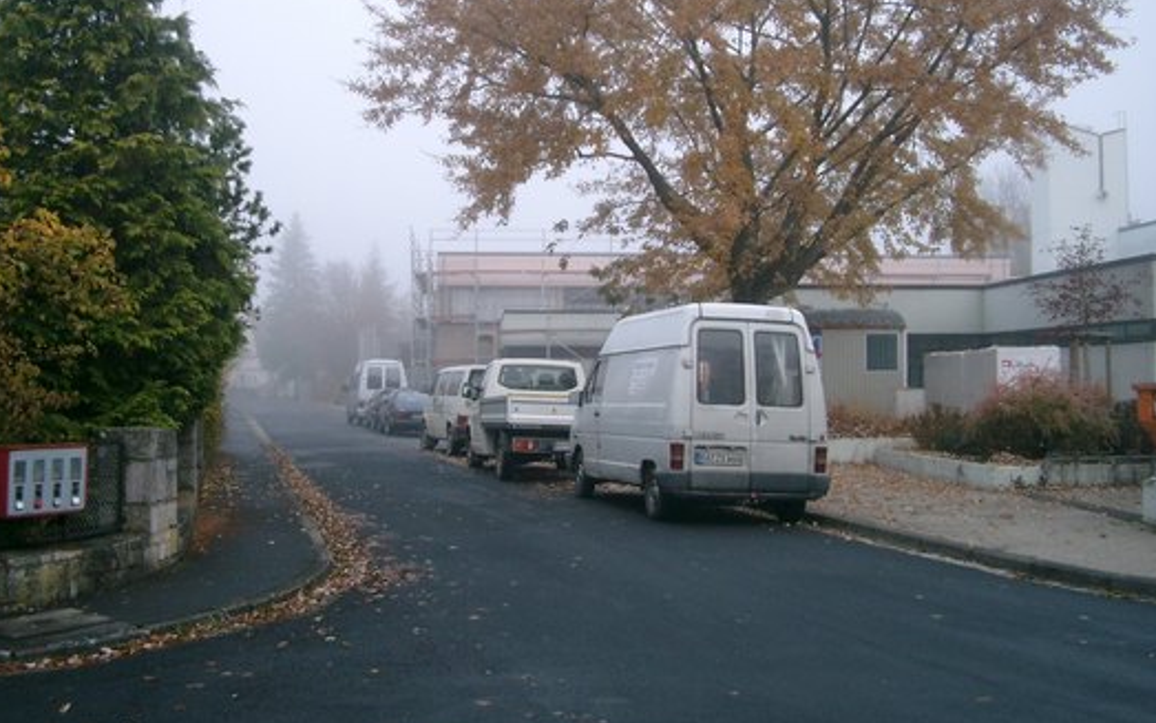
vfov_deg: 28.6
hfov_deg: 44.3
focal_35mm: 45
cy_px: 325
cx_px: 530
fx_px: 1418
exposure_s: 1/500
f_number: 2.6
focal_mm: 7.6
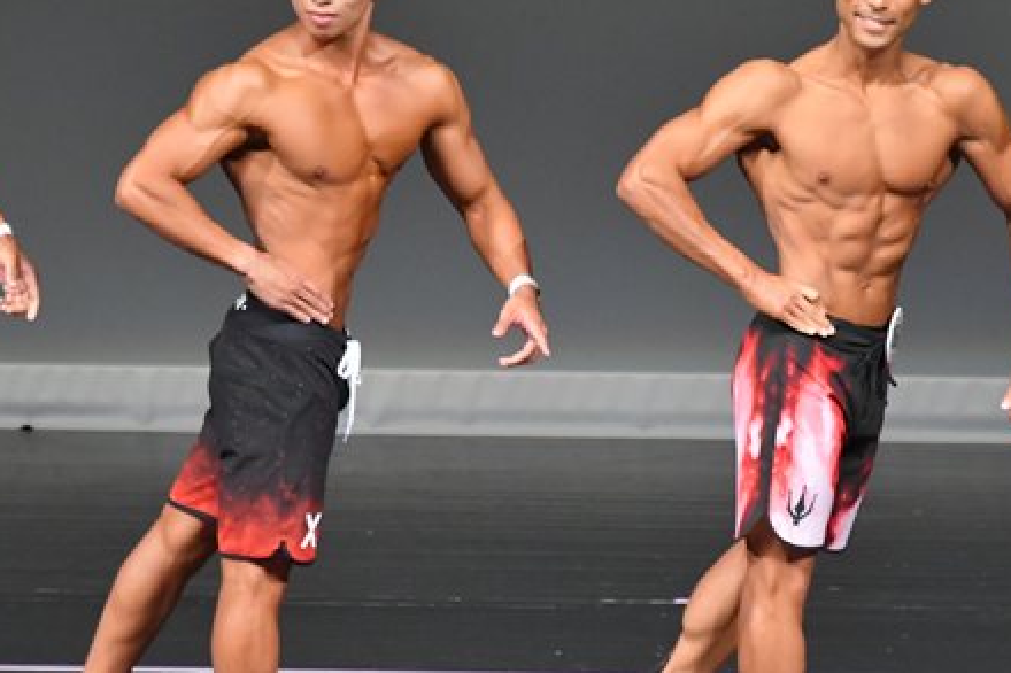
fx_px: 17039
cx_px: 681
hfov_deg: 3.4
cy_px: 388
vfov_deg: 2.3
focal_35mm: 607
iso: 5000
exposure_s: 1/400
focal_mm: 230
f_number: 5.6
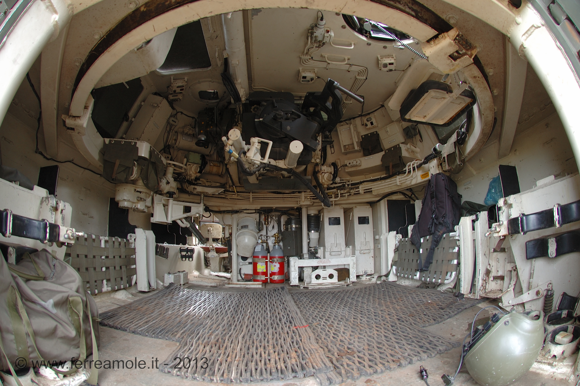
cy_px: 193
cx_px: 290
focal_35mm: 16
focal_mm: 10.5
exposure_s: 1/13
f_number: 5
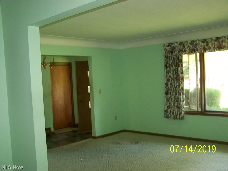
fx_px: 250
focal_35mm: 38
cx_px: 114
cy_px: 86
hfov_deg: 49.0
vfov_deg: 37.7
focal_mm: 6.3
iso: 200
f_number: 2.8
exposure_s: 1/30
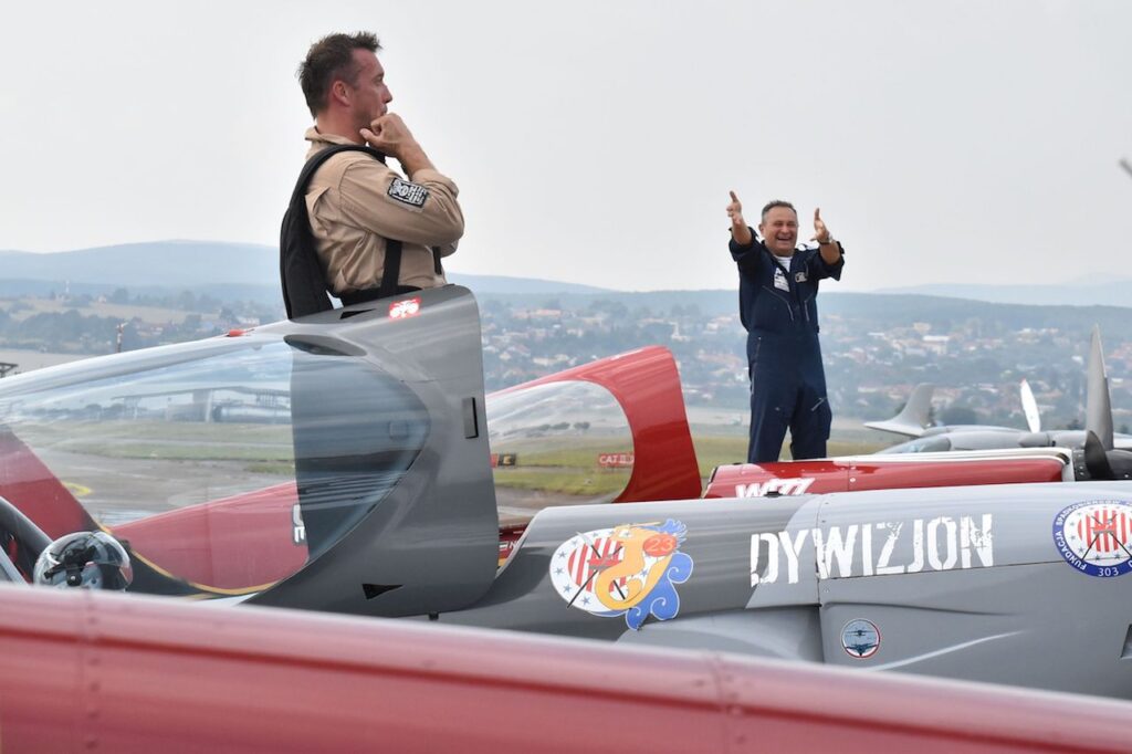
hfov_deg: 16.1
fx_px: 4008
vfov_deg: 10.7
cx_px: 566
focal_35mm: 128
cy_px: 377
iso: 1600
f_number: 13
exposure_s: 1/1250
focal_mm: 85
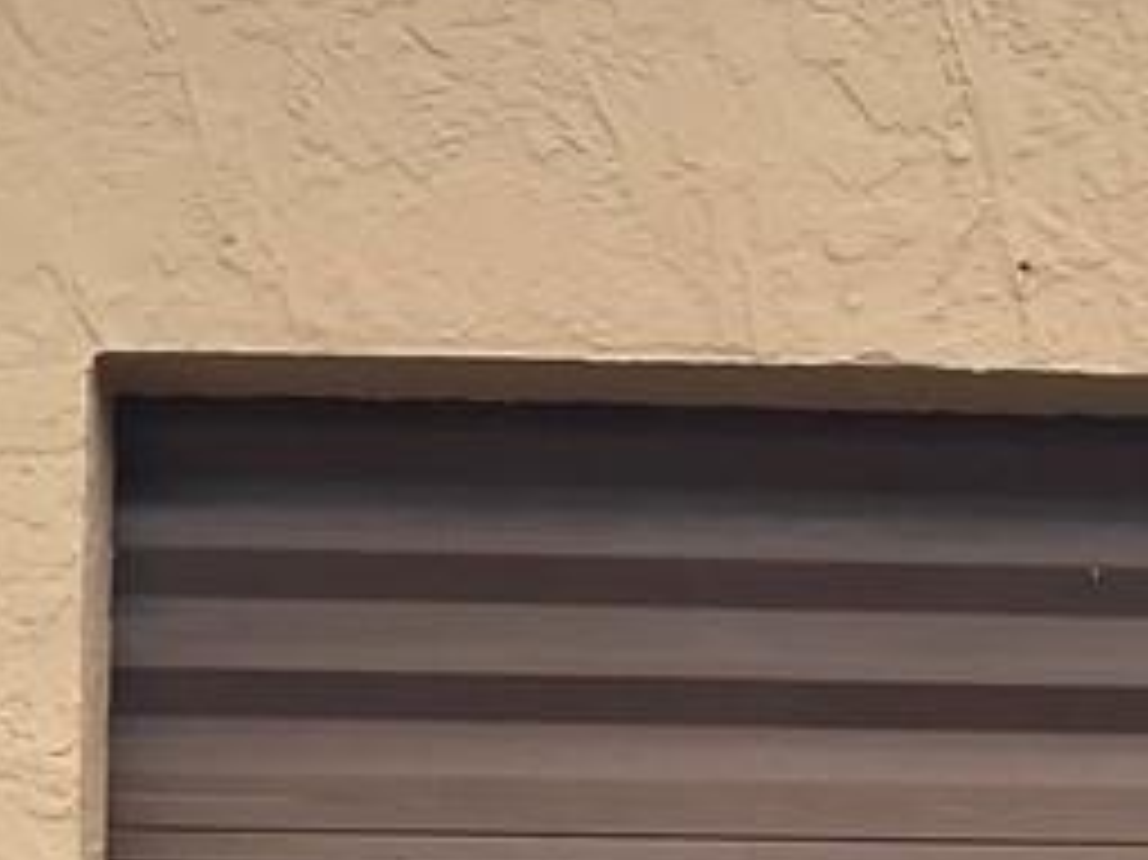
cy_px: 1639
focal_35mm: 163
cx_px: 1765
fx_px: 5403
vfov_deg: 8.7
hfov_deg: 11.6
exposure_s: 1/1182
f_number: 1.8
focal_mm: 4.25
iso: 32
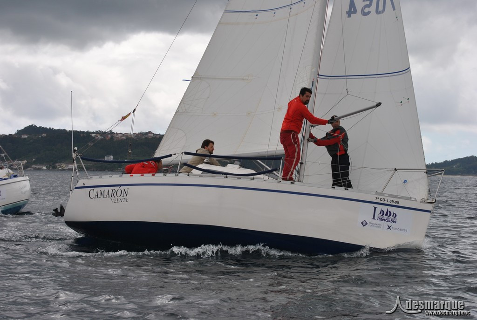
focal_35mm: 82
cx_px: 238
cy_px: 160
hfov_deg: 24.6
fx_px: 1095
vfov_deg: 16.6
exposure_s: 1/250
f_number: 8
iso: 100
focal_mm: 55
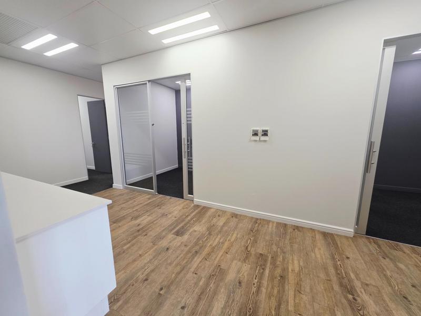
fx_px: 158
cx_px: 210
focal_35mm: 13
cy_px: 158
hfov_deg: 106.2
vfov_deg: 89.9
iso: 125
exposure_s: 1/100
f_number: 1.9
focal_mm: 2.2
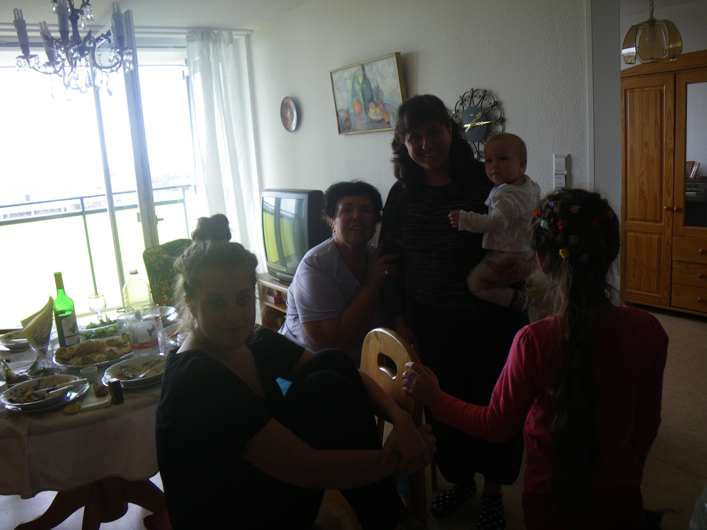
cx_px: 354
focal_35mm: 28
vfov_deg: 49.7
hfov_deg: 63.4
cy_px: 265
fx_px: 572
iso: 64
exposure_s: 1/50
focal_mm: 5
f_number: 3.5
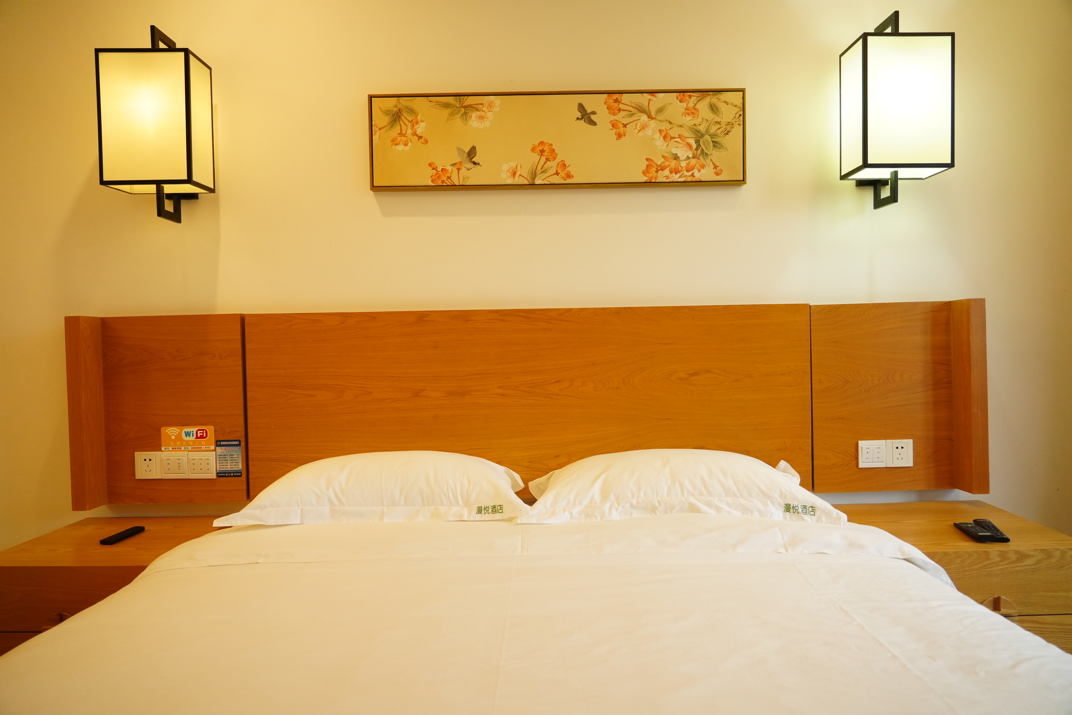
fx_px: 715
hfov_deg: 73.7
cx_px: 536
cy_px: 358
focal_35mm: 24
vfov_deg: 53.1
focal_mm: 24
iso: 2500
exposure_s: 1/160
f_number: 4
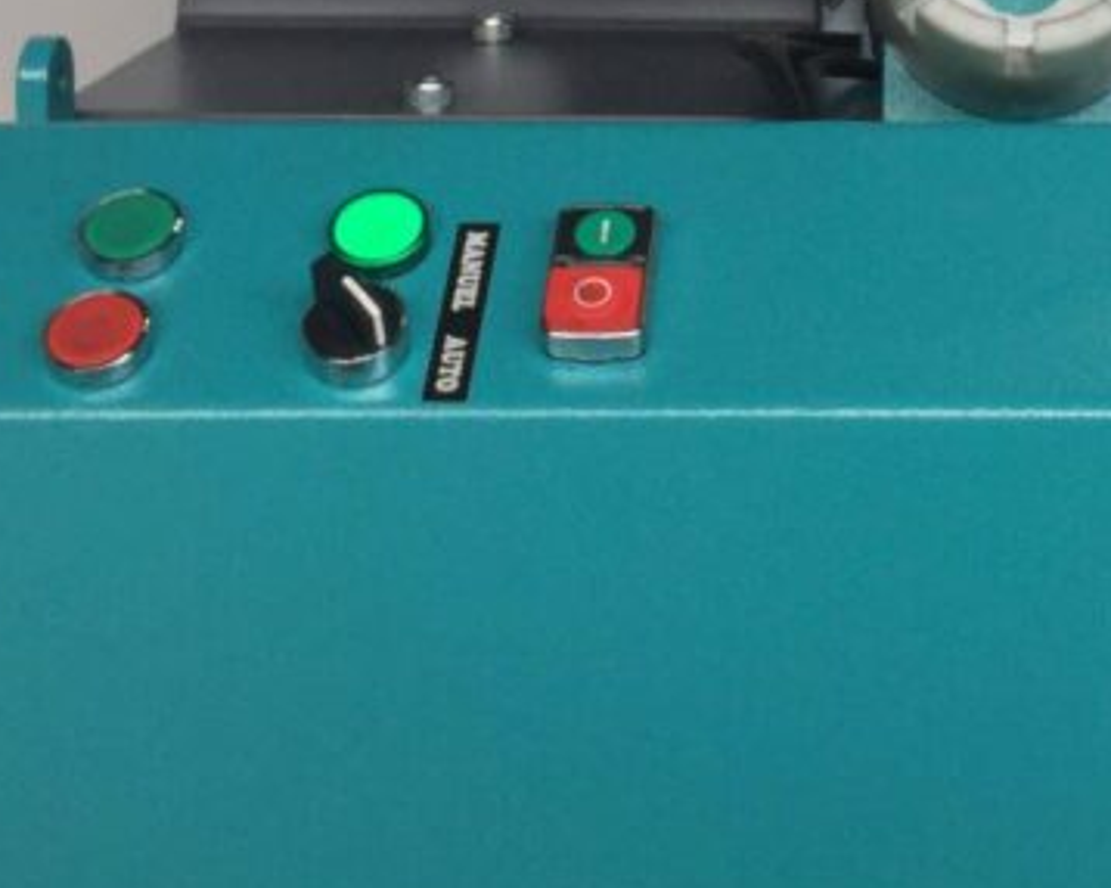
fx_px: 2662
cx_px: 993
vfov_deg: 17.9
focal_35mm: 81
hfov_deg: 23.0
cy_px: -217
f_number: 2.2
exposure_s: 1/465
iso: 32
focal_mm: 4.15
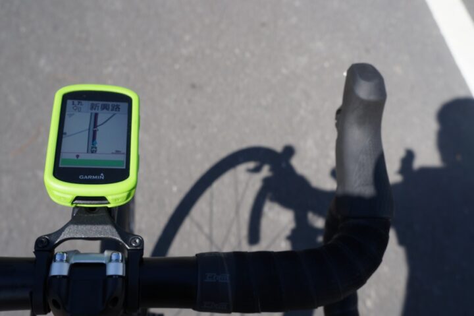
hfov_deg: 53.2
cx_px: 237
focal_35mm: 36
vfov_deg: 36.8
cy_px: 158
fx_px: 474
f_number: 8
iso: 200
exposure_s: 1/400
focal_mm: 24
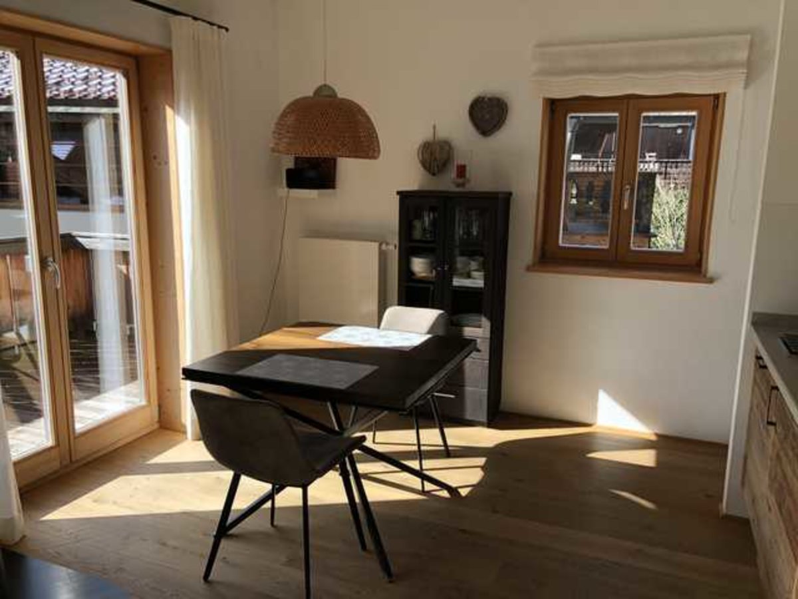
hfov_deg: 63.4
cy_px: 300
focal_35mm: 28
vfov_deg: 49.7
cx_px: 399
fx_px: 645
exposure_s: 1/340
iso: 20
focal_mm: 4
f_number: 1.8
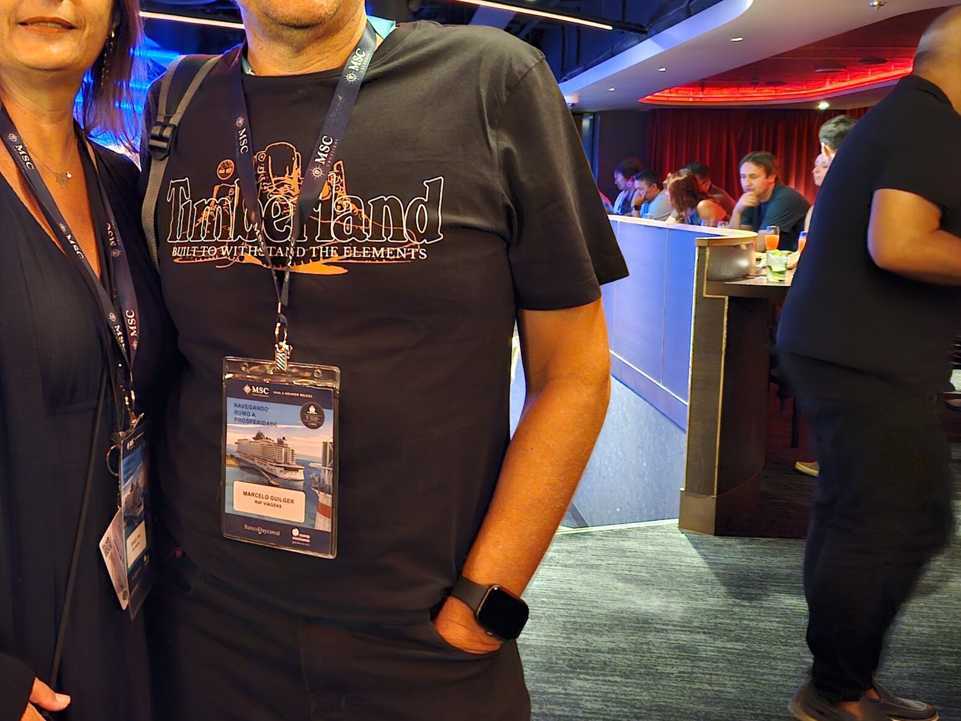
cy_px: 268
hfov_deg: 46.3
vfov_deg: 37.5
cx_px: 189
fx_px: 1055
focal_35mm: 38
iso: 1000
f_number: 1.8
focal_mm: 5.4
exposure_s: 1/15
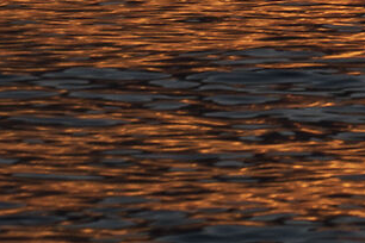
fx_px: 8759
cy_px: -356
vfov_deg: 1.6
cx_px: 961
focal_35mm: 864
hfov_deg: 2.4
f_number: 9
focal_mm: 110
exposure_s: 1/500
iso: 100
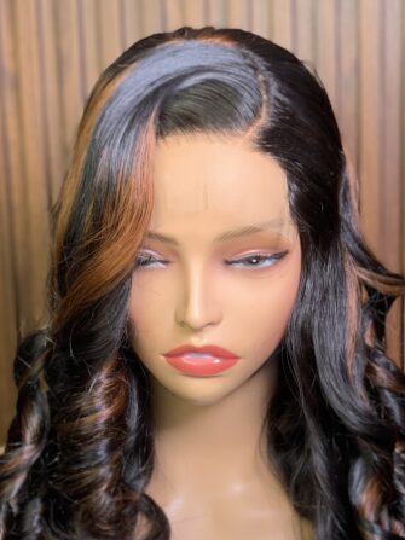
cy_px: 445
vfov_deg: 20.8
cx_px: 198
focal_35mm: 93
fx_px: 1451
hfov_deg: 15.9
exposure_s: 1/100
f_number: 2.4
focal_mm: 6
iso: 20
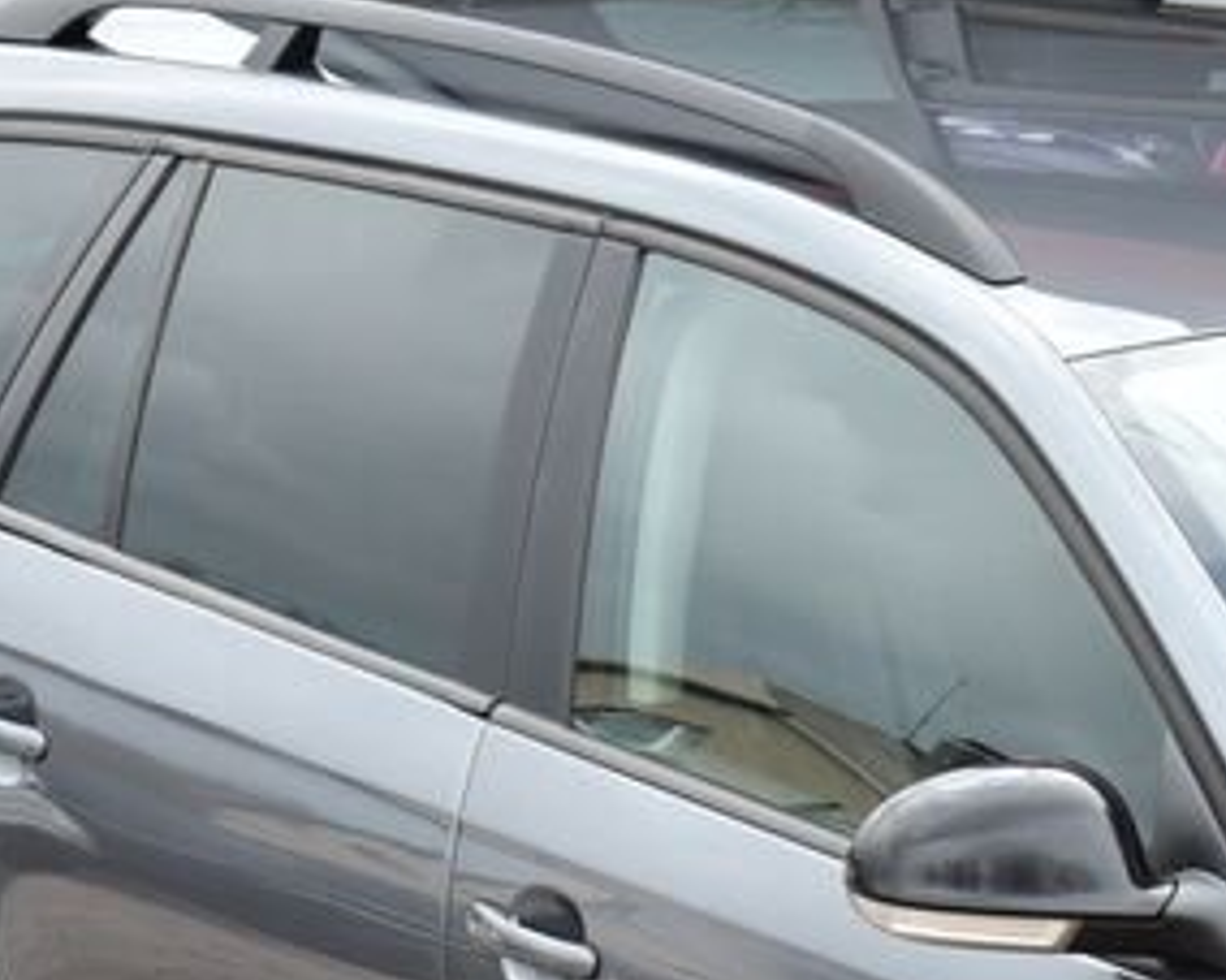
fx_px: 7617
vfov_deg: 7.3
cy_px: 1161
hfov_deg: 9.0
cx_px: 1640
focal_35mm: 210
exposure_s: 1/160
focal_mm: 62
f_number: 6.3
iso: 500
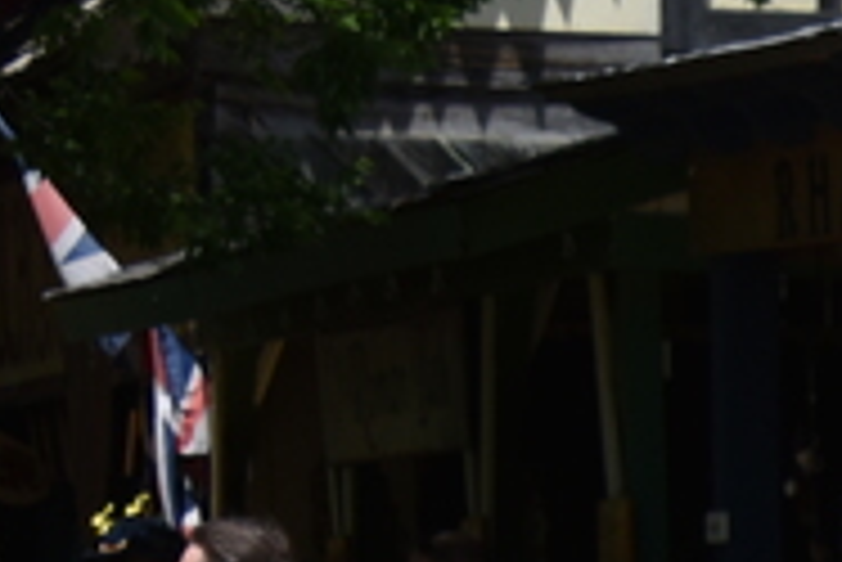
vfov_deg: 3.4
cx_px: 2841
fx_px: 9292
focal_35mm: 397
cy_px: 1807
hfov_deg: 4.9
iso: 100
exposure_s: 1/400
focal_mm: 58
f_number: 10
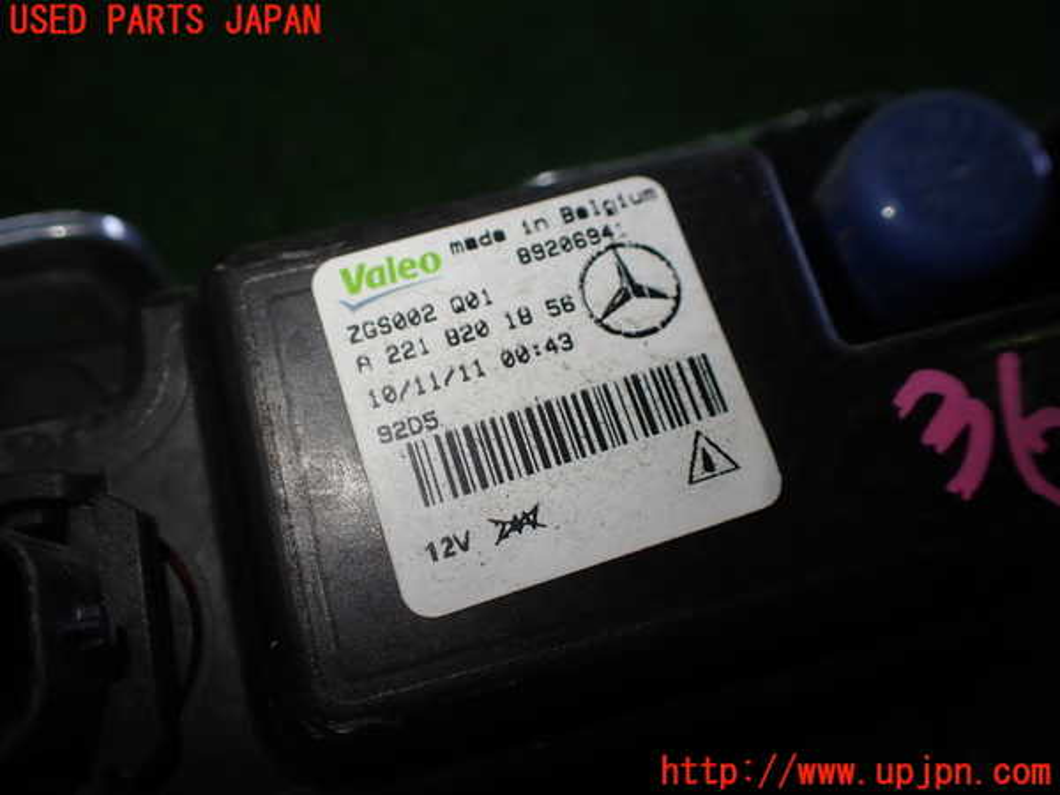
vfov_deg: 46.8
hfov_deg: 60.0
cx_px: 530
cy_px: 398
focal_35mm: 30
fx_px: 919
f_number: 2.3
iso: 100
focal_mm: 5.4
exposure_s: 1/160
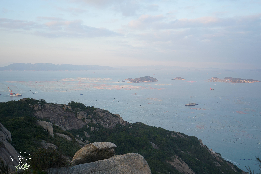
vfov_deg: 37.9
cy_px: 87
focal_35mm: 35
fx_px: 254
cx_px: 130
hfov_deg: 54.4
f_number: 5
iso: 500
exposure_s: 1/400
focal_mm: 35
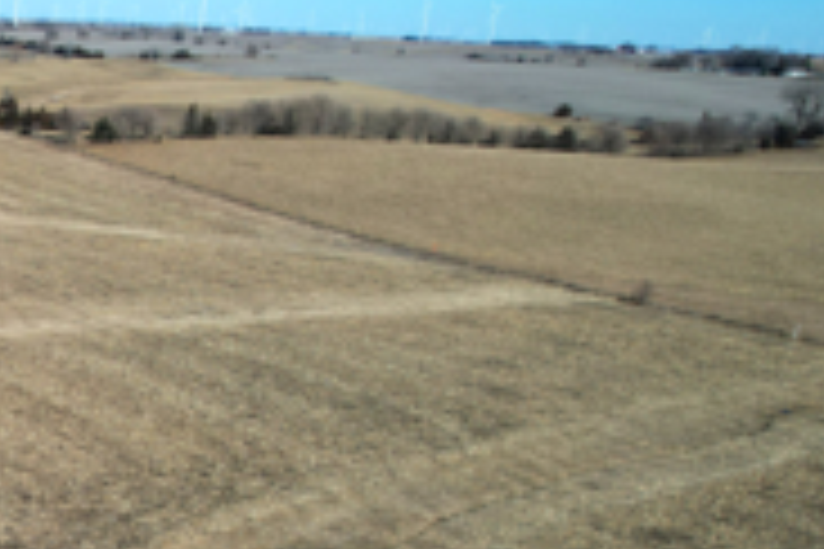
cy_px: 544
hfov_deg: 31.9
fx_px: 1236
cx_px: -117
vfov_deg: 24.0
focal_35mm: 54
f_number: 2.8
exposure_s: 1/2500
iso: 110
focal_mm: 8.38
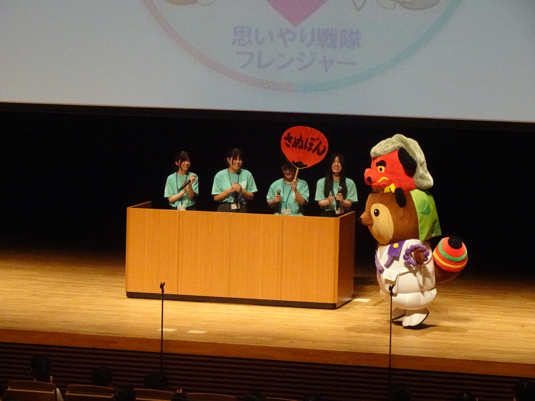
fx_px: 2318
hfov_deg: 13.2
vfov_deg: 9.9
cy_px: 200
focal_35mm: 150
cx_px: 268
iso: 2000
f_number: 5.6
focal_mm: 23.91
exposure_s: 1/160
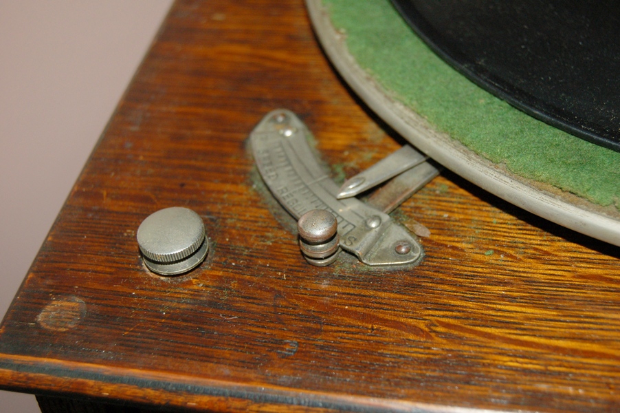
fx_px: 1084
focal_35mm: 63
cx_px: 310
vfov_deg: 21.5
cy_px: 206
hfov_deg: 31.9
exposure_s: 1/60
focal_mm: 42
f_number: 5.3
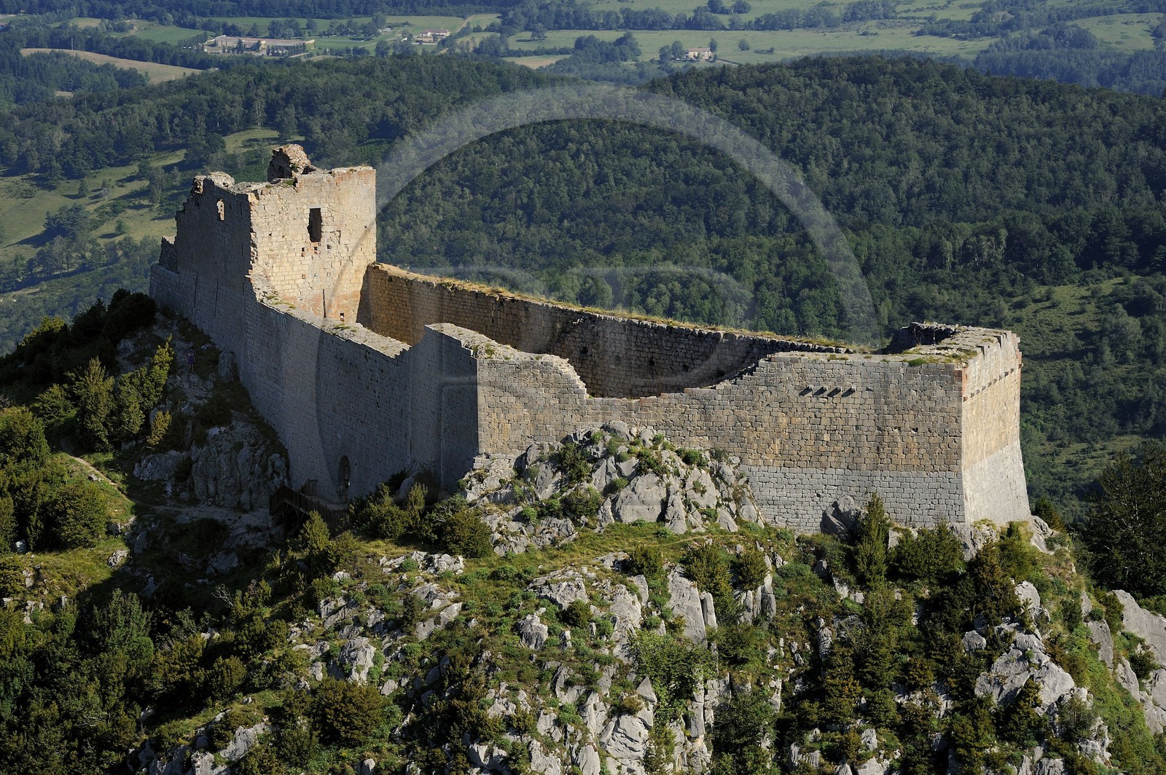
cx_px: 583
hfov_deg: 14.7
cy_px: 388
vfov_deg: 9.8
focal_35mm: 140
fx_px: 4531
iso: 400
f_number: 7.1
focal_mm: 140
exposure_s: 1/1000
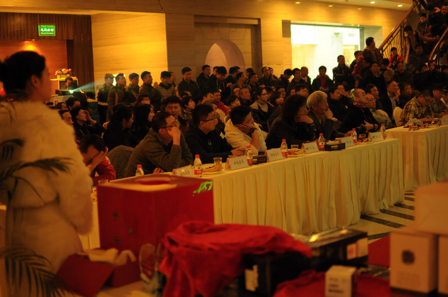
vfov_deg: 25.7
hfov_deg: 37.9
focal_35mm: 52
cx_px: 224
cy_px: 148
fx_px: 652
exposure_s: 1/20
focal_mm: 35
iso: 800
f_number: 1.8
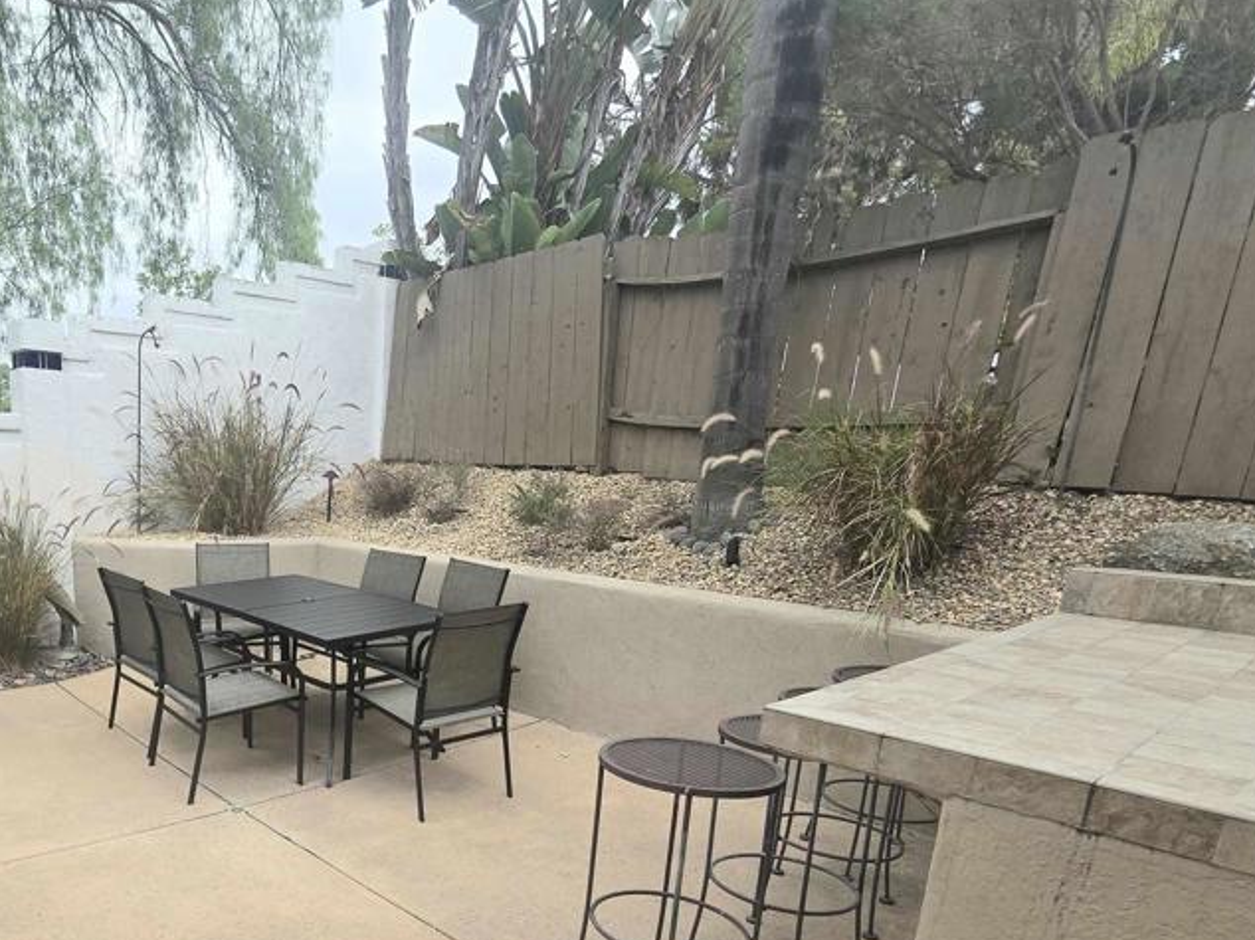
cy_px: 685
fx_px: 761
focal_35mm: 21
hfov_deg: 73.0
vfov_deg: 60.5
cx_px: 301
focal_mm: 2.2
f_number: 2.2
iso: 50
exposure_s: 1/1250
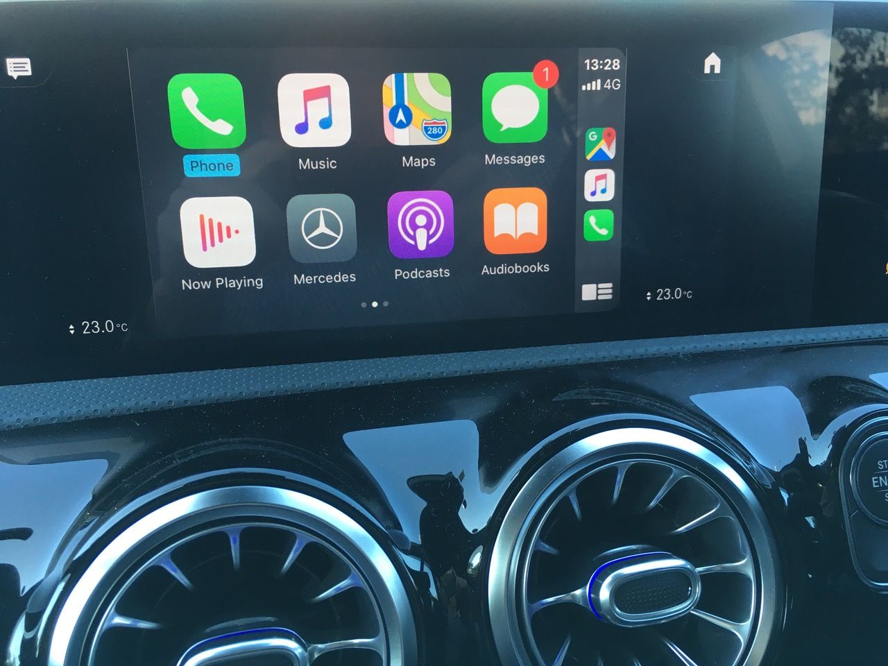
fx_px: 744
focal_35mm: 29
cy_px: 333
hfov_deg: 61.7
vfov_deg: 48.2
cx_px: 444
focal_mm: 4.15
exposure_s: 1/40
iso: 25
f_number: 2.2
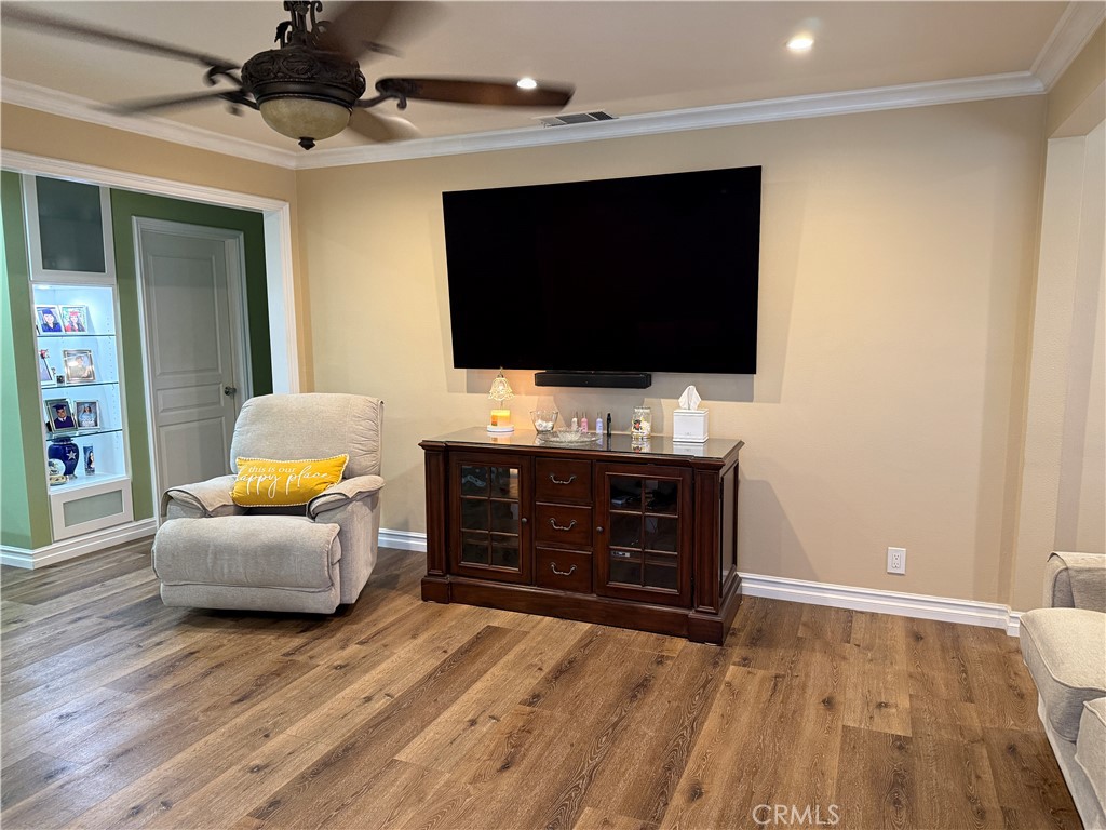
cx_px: 553
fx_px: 767
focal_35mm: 24
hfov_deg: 71.6
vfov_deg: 56.8
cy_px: 415
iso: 400
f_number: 1.78
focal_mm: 6.76
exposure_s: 1/60
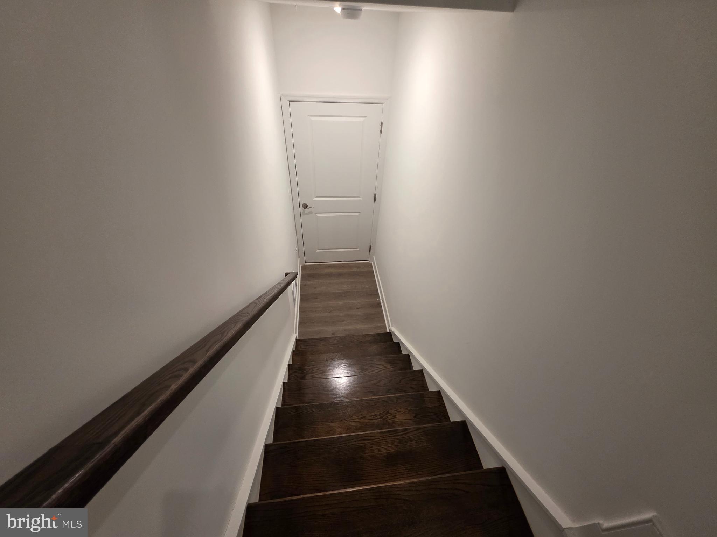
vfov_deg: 89.9
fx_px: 269
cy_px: 268
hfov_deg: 106.2
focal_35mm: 13
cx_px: 358
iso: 250
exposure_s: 1/120
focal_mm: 2.2
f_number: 1.9
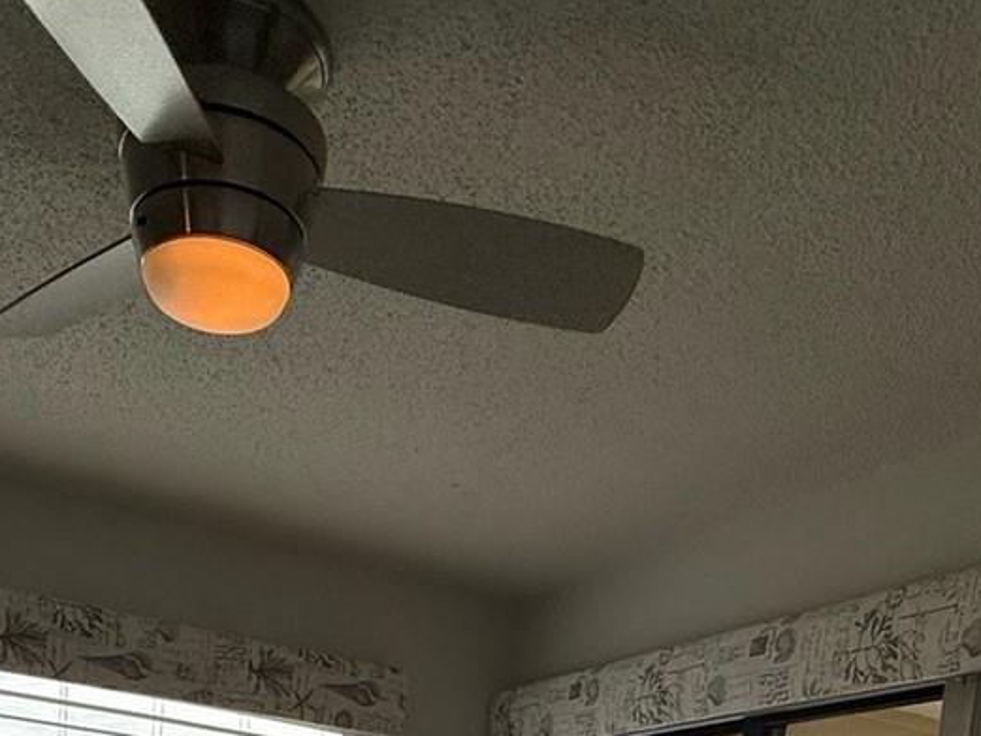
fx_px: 1219
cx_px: 373
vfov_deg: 25.5
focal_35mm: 43
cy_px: 1097
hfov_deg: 43.5
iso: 64
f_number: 2.2
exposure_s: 1/590
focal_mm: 2.22
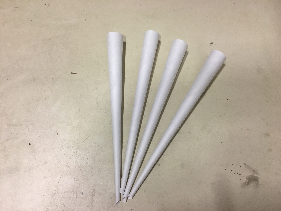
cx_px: 140
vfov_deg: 48.2
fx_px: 235
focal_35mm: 29
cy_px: 106
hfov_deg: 61.7
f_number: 2.2
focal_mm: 4.15
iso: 125
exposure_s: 1/33
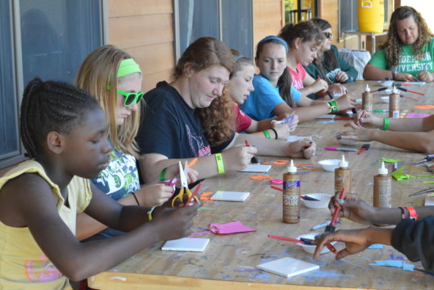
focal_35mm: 79
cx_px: 216
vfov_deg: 17.3
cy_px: 144
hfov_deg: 25.7
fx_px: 953
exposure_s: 1/500
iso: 3200
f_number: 10
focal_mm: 52
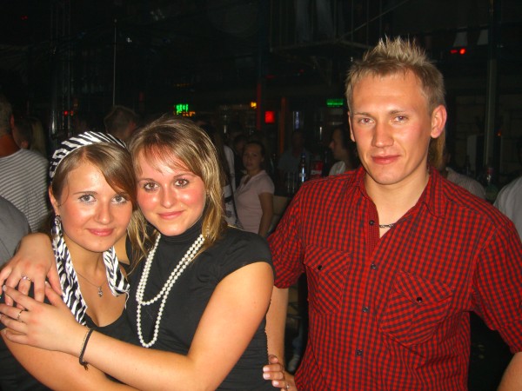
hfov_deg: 49.0
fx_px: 573
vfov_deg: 37.7
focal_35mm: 38
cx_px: 261
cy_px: 196
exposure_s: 1/60
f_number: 2.8
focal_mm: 7.9
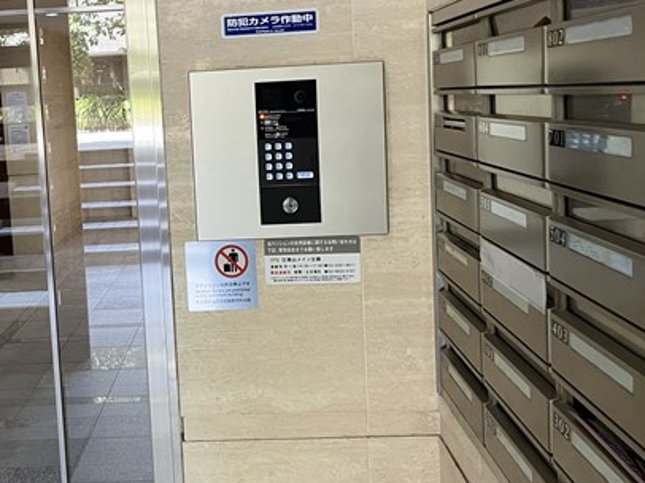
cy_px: 160
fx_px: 764
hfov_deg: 44.9
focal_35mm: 41
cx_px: 202
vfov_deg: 34.8
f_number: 1.6
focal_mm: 5.1
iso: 160
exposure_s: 1/50
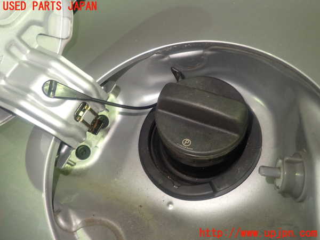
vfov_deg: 54.9
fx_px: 231
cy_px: 120
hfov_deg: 69.4
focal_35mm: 25
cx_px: 160
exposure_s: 1/40
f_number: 2
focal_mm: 4.5
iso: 200
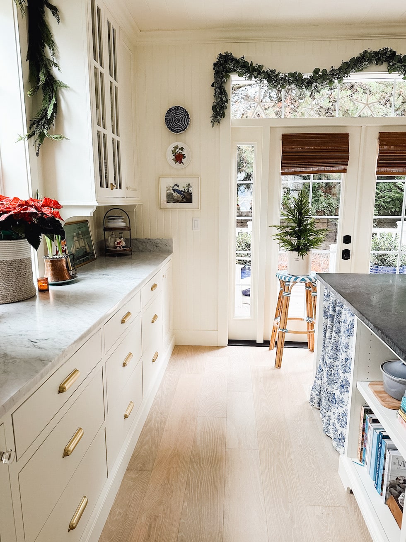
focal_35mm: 24
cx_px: 203
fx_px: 375
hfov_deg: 56.8
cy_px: 271
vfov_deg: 71.6
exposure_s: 1/60
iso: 320
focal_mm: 6.86
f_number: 1.8
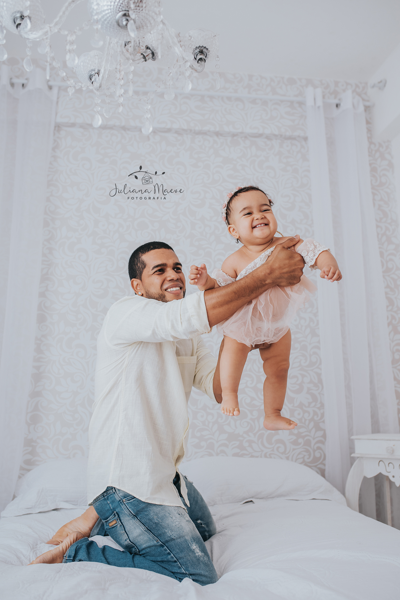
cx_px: 200
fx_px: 583
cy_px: 300
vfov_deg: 54.4
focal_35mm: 35
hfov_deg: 37.9
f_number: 3.5
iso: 200
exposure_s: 1/200
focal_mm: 35
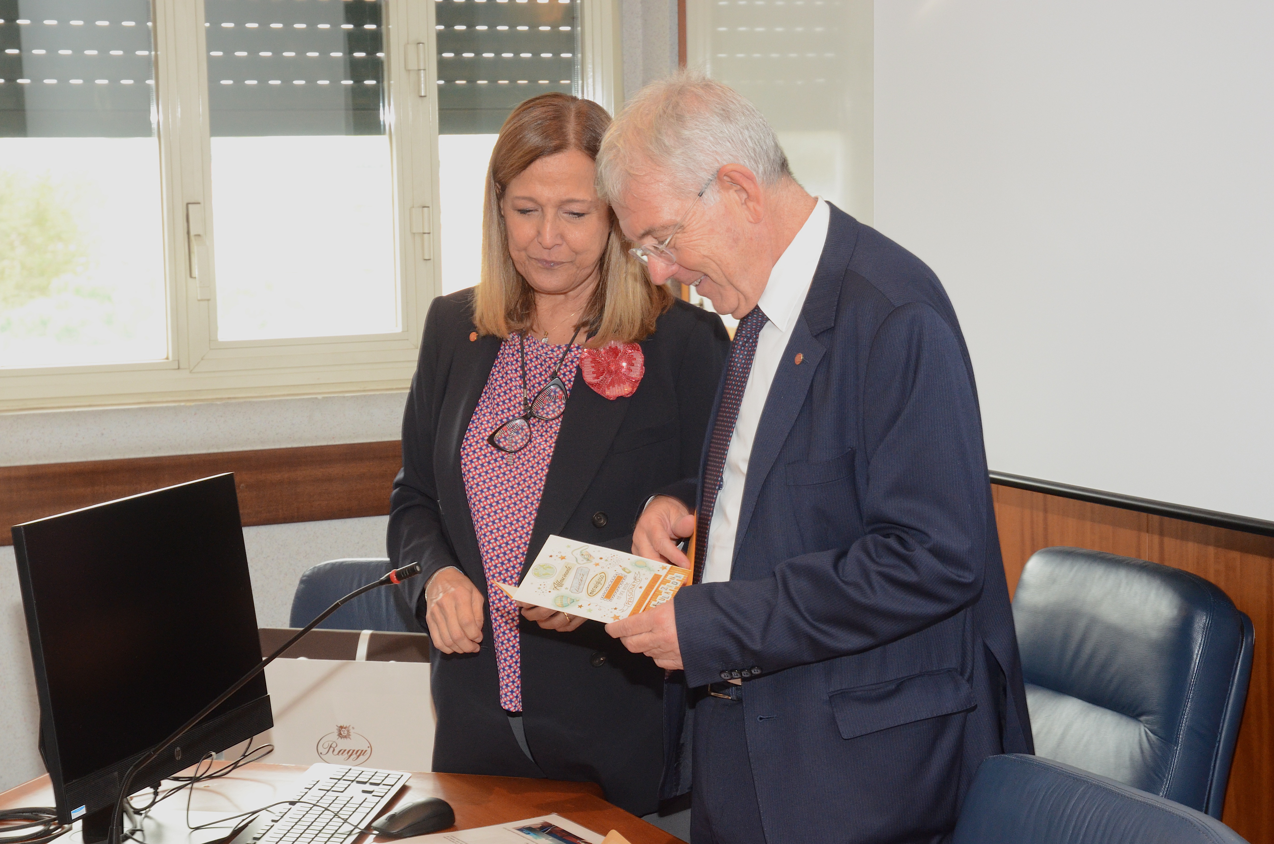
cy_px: 422
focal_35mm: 75
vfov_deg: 18.1
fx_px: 2649
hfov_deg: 27.0
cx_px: 637
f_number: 8
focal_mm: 50
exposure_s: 1/60
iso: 1600
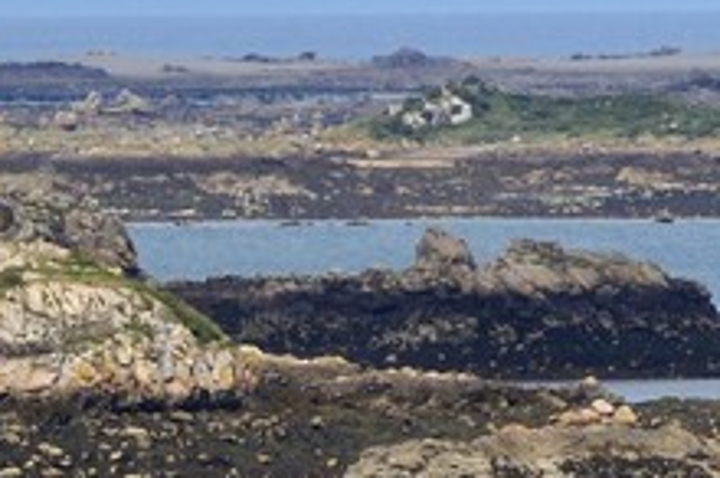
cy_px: 1038
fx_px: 29037
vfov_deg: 0.9
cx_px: -1512
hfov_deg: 1.4
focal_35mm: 1454
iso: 200
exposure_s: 1/250
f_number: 14
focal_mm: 200
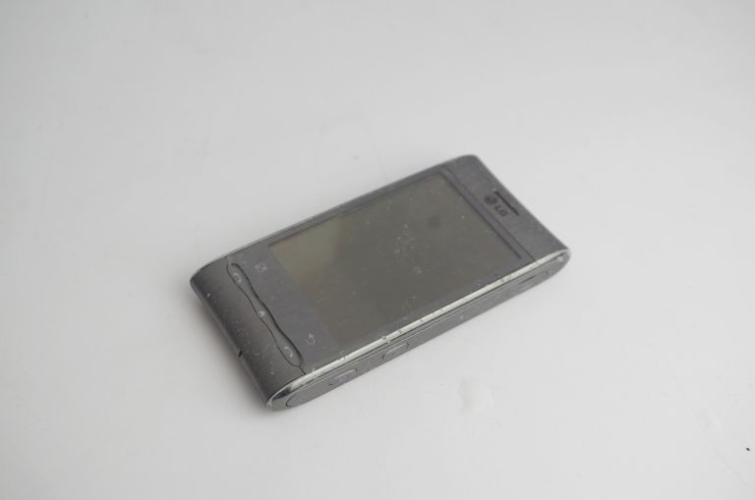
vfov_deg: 31.8
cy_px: 250
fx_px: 879
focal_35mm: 42
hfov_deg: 46.5
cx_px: 378
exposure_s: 1/60
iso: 200
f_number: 5
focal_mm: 28.13
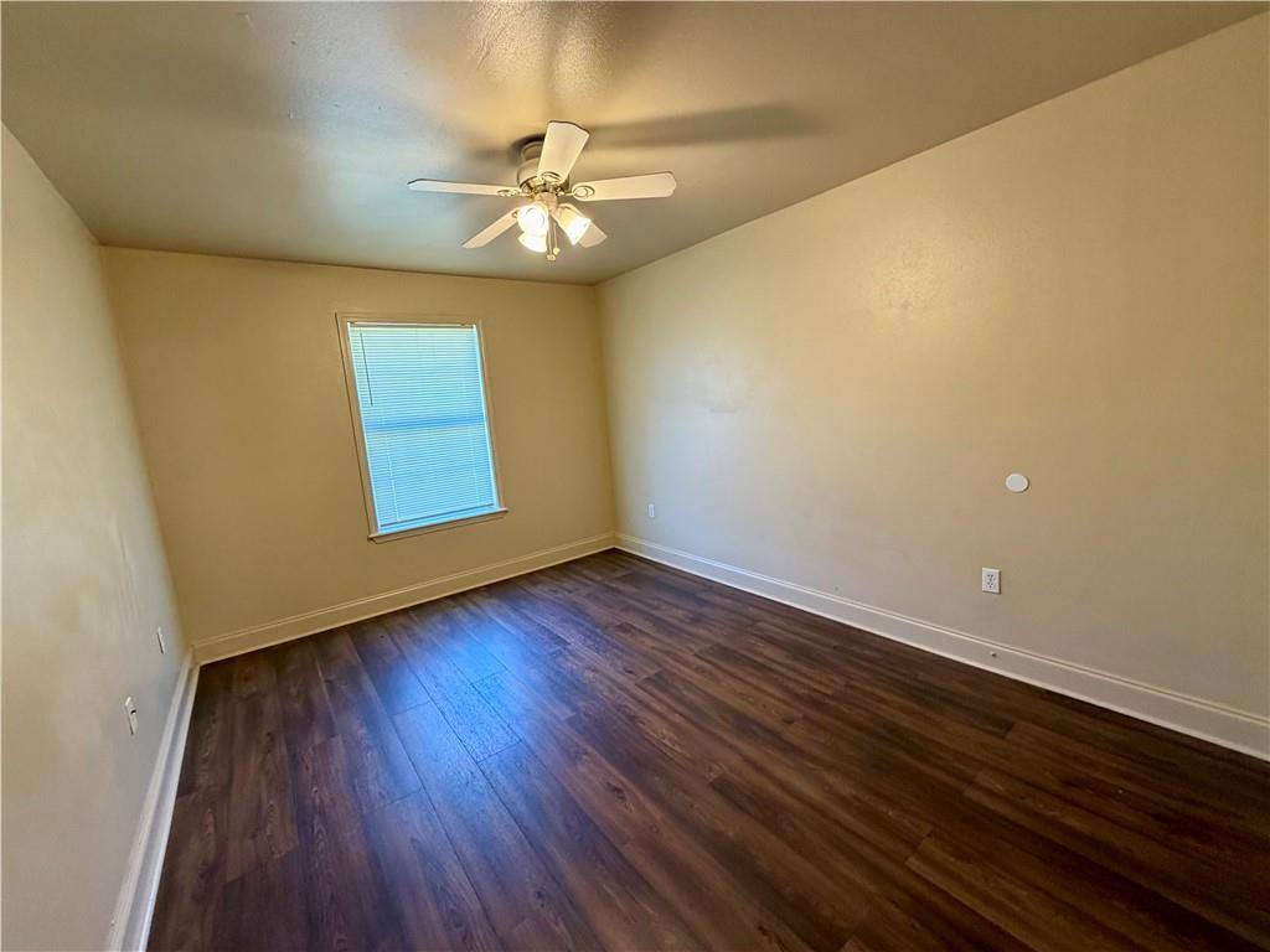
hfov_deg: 102.1
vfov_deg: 85.7
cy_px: 476
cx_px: 635
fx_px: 514
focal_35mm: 14
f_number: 2.2
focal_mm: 2.22
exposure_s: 1/60
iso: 250
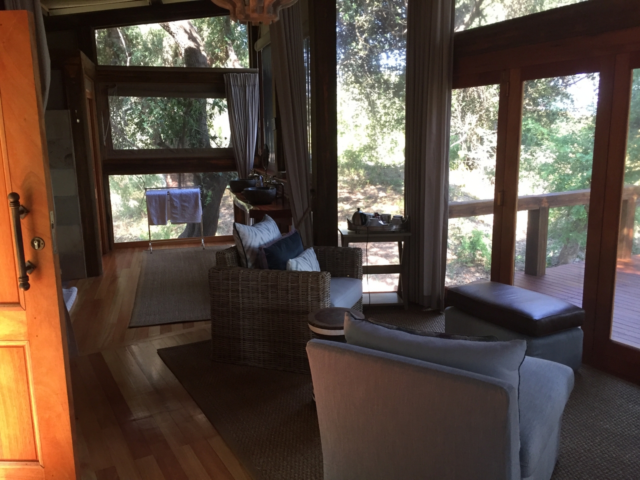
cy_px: 240
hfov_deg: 61.7
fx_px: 536
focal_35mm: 29
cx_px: 320
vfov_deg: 48.2
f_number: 2.2
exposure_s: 1/33
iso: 80
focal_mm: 4.15
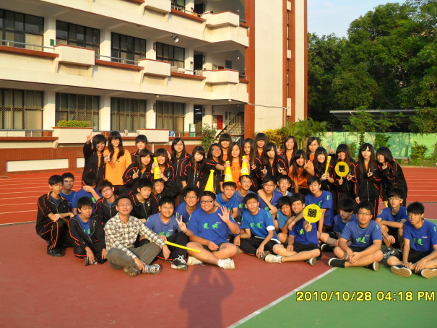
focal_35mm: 37
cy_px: 156
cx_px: 222
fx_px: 467
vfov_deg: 38.7
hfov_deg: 50.1
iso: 100
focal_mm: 6.2
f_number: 8.9
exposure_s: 1/60
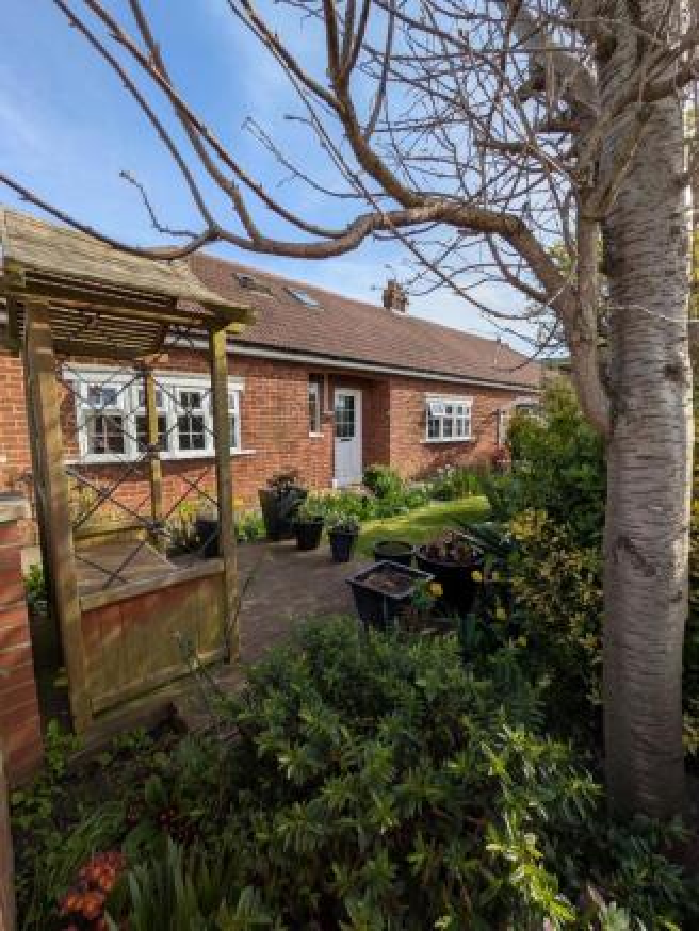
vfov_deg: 102.0
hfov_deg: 85.7
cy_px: 466
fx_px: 377
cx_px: 350
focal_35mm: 14
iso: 48
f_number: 2.2
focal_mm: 1.83
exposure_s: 1/1783
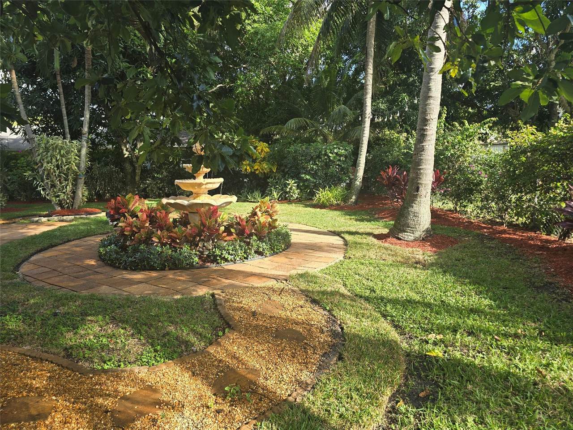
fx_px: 381
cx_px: 286
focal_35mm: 23
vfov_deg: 58.9
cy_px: 215
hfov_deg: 73.9
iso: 20
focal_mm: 6.3
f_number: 1.7
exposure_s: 1/180
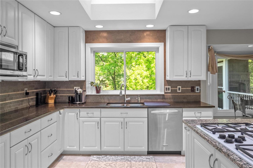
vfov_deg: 49.5
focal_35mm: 26
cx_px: 126
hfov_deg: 69.4
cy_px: 84
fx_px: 183
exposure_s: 1/15
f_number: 6.3
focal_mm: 13
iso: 400
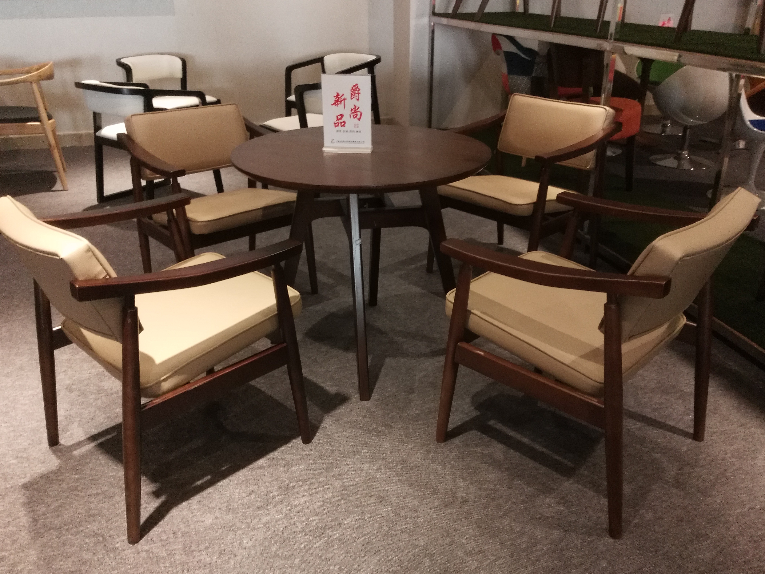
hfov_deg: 61.7
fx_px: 641
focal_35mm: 29
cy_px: 288
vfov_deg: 48.2
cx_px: 377
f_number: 2
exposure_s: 1/30
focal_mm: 2.96
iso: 408
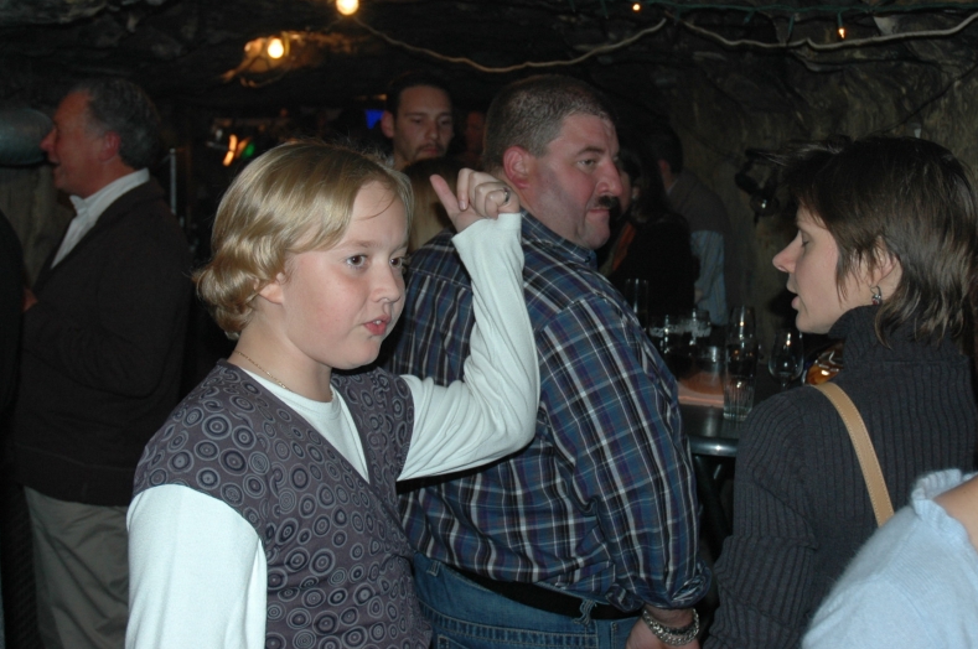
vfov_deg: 27.5
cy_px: 235
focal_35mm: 49
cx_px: 526
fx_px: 1320
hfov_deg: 40.6
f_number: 3.8
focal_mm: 25
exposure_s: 1/60
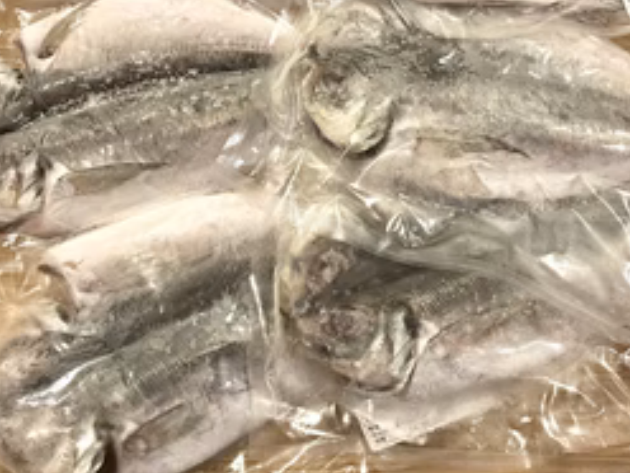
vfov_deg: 33.9
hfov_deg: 44.6
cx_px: 366
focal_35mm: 42
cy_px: 145
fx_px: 764
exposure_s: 1/60
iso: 250
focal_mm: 5.1
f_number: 1.6
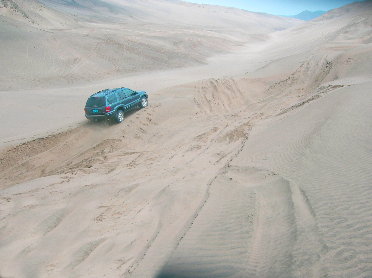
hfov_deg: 54.0
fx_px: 365
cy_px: 139
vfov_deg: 41.7
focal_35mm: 34
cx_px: 186
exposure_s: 1/235
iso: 50
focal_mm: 5.7
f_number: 4.9
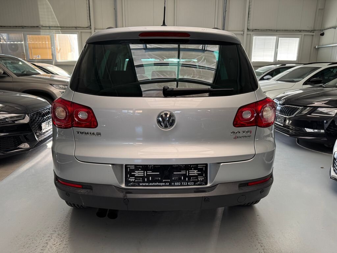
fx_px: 234
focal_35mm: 24
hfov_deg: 71.6
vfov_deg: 56.8
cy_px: 126
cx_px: 168
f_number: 1.78
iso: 160
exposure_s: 1/121
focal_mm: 6.76
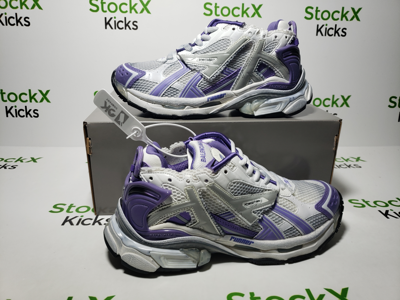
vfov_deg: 53.1
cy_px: 150
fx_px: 300
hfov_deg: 67.3
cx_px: 200
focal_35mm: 26
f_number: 1.5
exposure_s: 1/190
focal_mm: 4.3
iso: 50
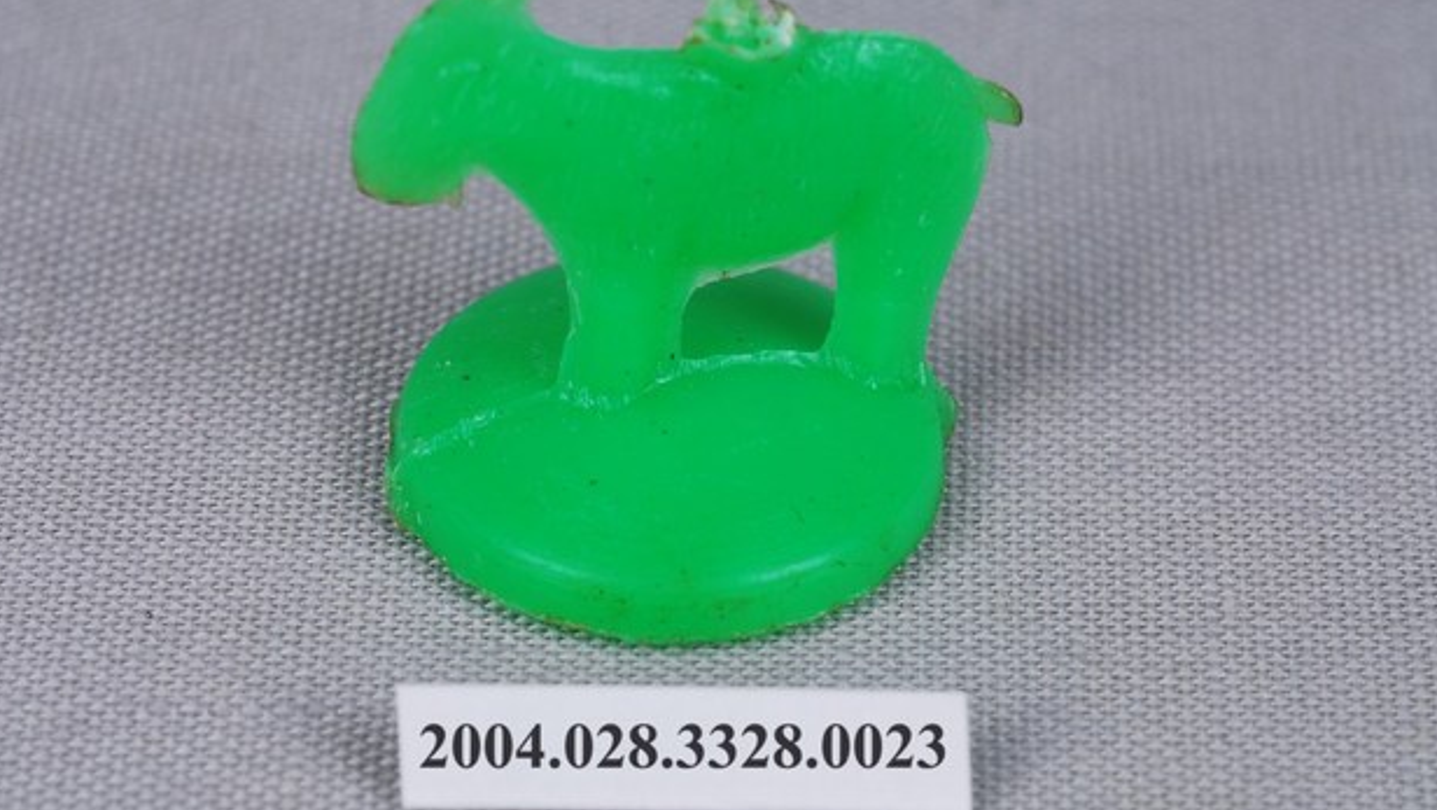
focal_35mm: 98
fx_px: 3735
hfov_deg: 21.8
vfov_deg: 12.4
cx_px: 693
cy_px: 376
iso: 100
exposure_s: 1/125
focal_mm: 60
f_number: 25
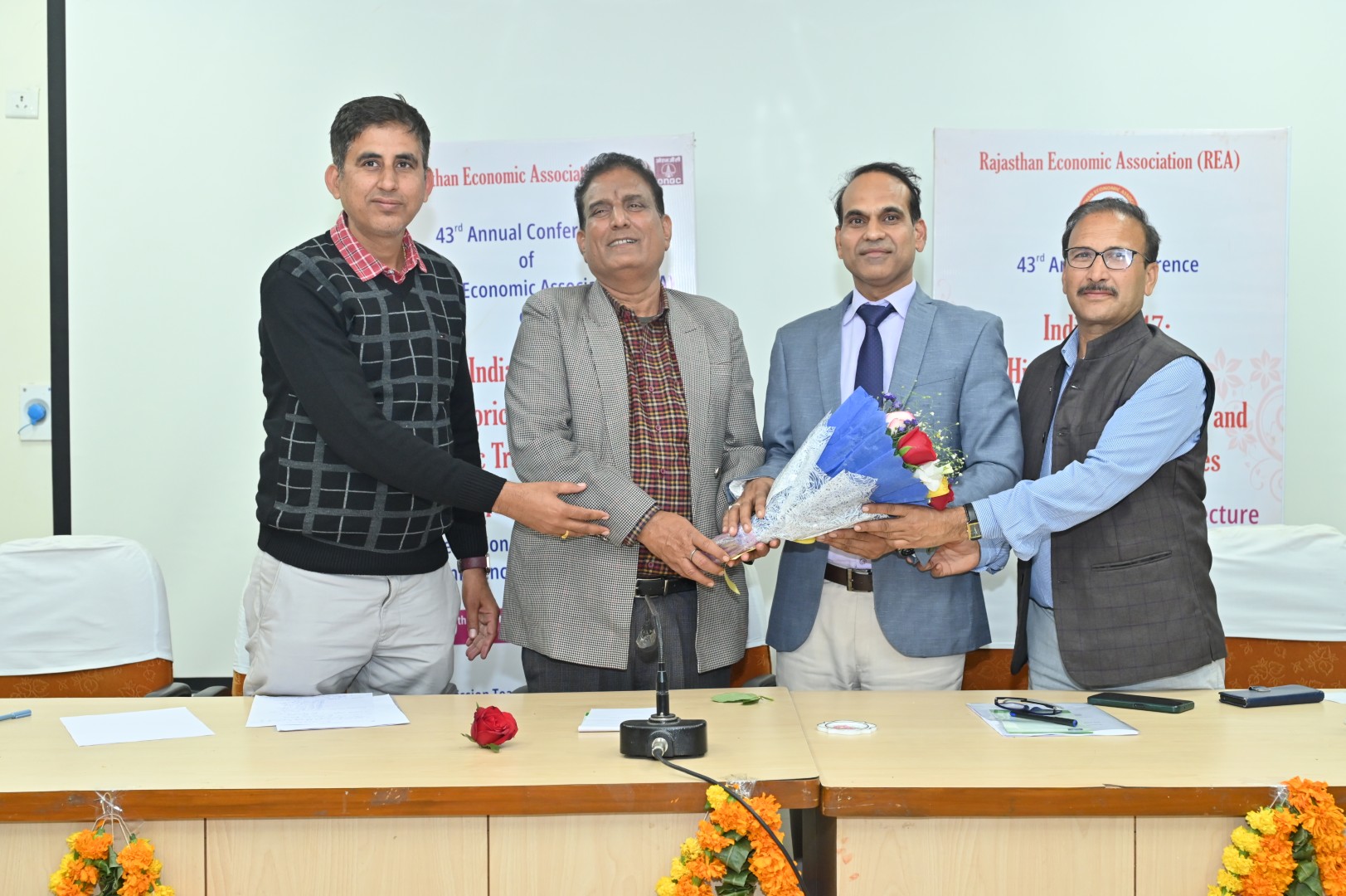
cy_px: 448
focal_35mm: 42
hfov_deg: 46.4
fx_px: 1569
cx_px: 673
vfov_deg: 31.9
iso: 1600
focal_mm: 42
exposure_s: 1/125
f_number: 5.6
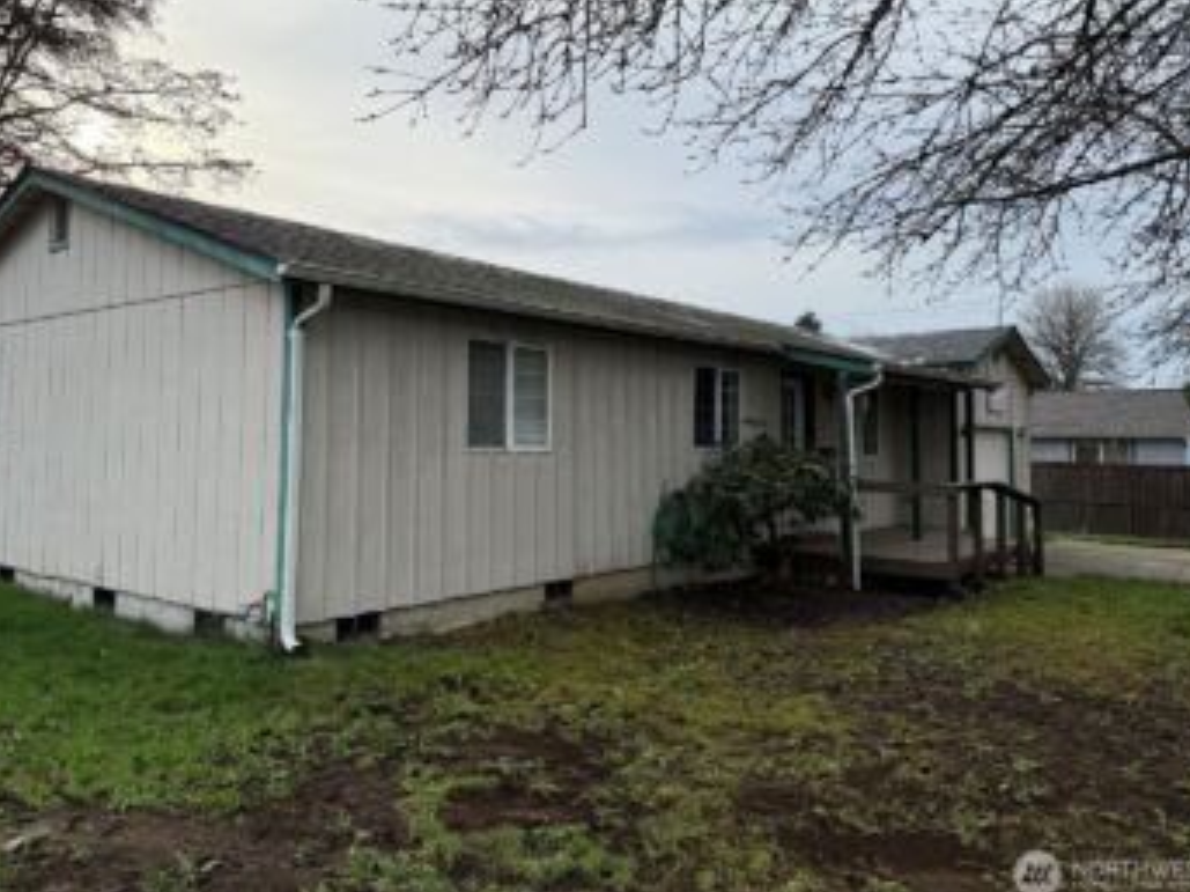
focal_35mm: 28
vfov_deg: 49.6
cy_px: 389
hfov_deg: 63.4
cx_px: 545
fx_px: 962
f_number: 1.78
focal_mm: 6.76
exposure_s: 1/2000
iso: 80
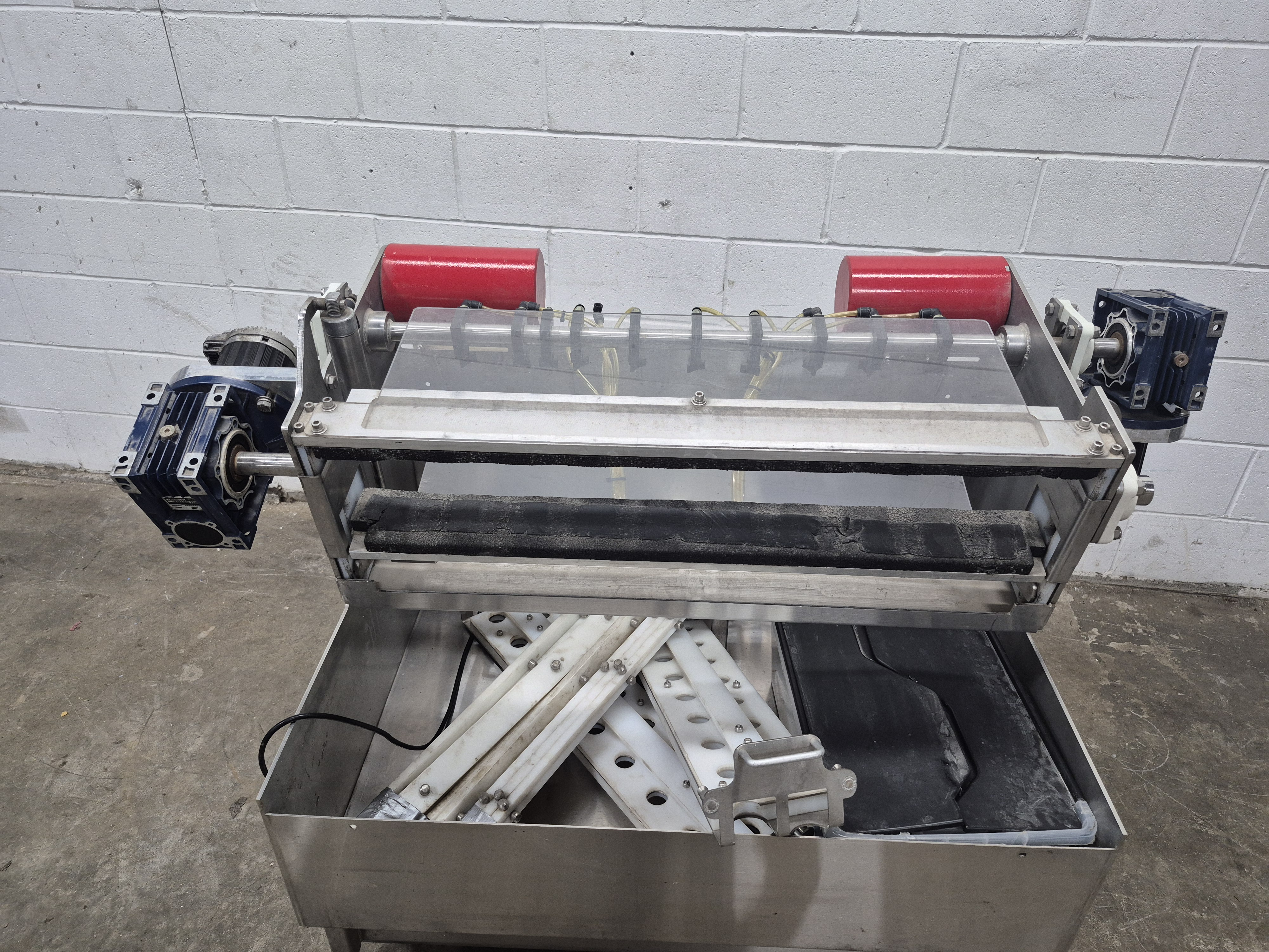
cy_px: 476
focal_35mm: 23
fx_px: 843
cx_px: 634
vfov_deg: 58.9
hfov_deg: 73.9
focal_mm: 5.4
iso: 250
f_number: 1.8
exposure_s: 1/120
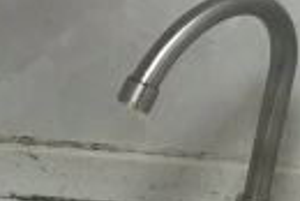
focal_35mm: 166
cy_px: -92
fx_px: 1385
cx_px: -427
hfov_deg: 10.6
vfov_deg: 8.1
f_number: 1.8
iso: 250
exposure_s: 1/50
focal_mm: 4.75
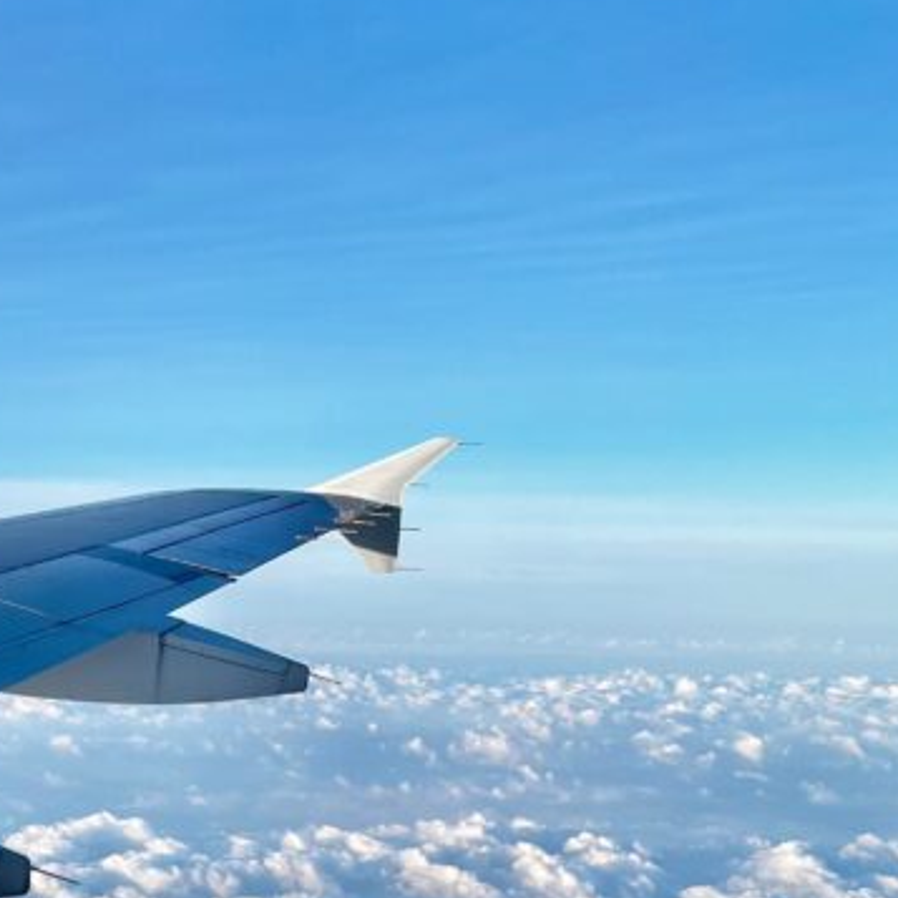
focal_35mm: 66
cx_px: 3
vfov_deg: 24.3
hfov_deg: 24.9
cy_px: 1006
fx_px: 1937
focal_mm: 5.1
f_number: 1.6
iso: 50
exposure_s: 1/1580
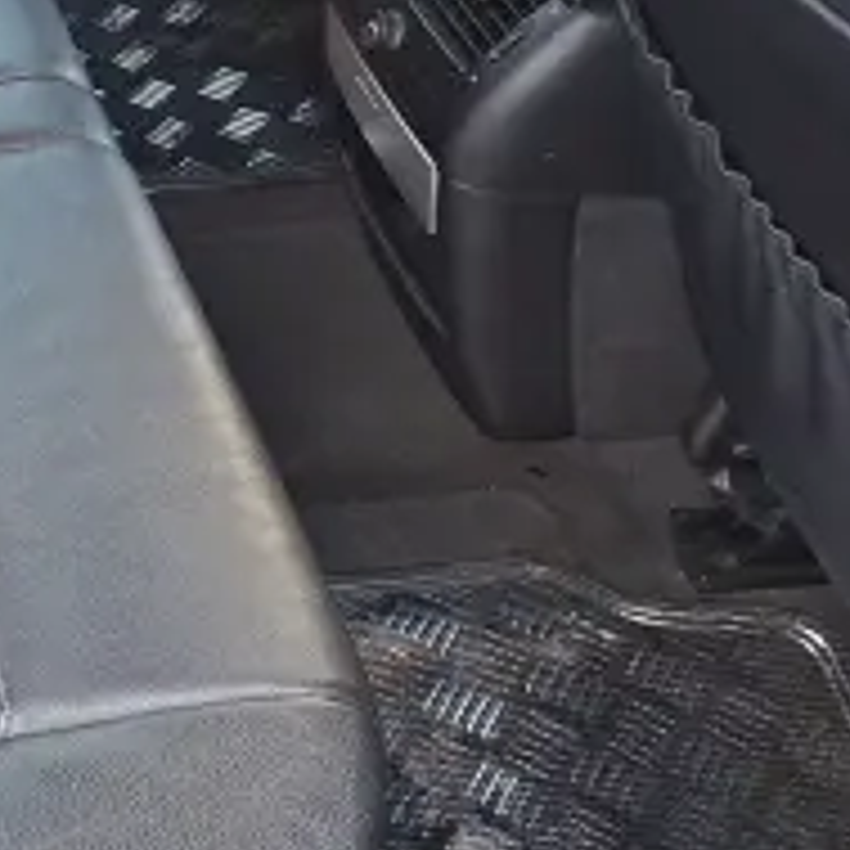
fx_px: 1917
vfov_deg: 24.0
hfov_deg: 21.0
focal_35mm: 69
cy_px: 13
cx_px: -436
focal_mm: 5.54
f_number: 1.8
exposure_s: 1/100
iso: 320
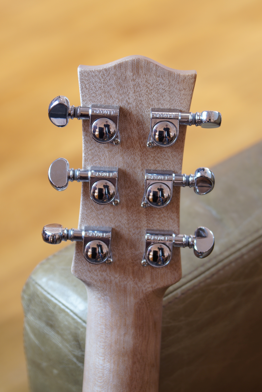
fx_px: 1146
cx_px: 131
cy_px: 196
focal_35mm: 105
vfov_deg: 19.5
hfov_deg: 13.0
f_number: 4.5
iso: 100
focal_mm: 70
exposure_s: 1/5
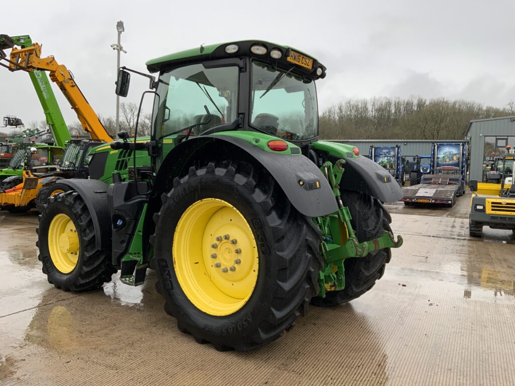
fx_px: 431
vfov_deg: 48.2
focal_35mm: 29
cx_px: 258
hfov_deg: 61.7
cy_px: 193
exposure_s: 1/122
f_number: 1.8
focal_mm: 3
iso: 32
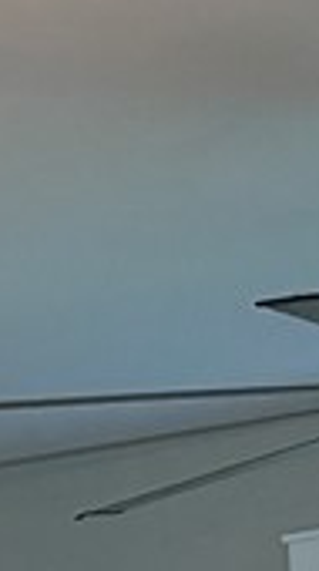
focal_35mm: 171
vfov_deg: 11.8
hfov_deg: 5.2
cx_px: -1377
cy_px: 957
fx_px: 2584
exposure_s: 1/60
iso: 320
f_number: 1.6
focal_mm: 5.96
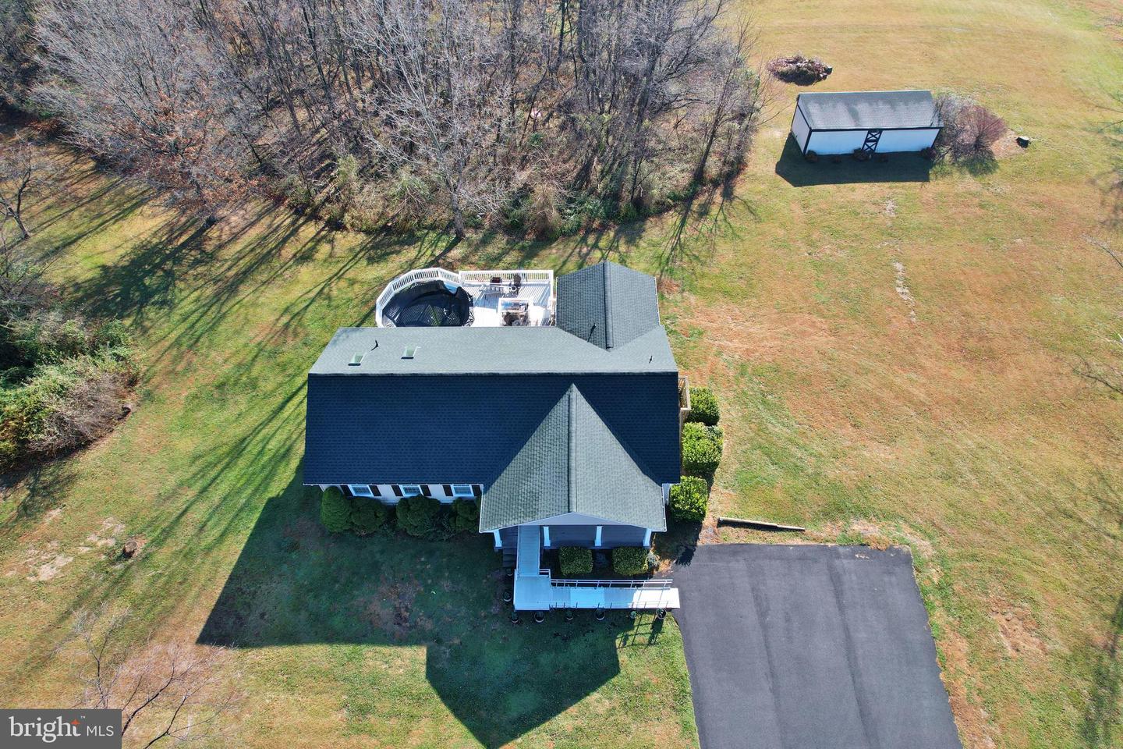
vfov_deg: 57.2
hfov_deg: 78.6
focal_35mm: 22
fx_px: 686
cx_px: 562
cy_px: 374
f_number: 2.8
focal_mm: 8.38
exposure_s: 1/640
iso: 100
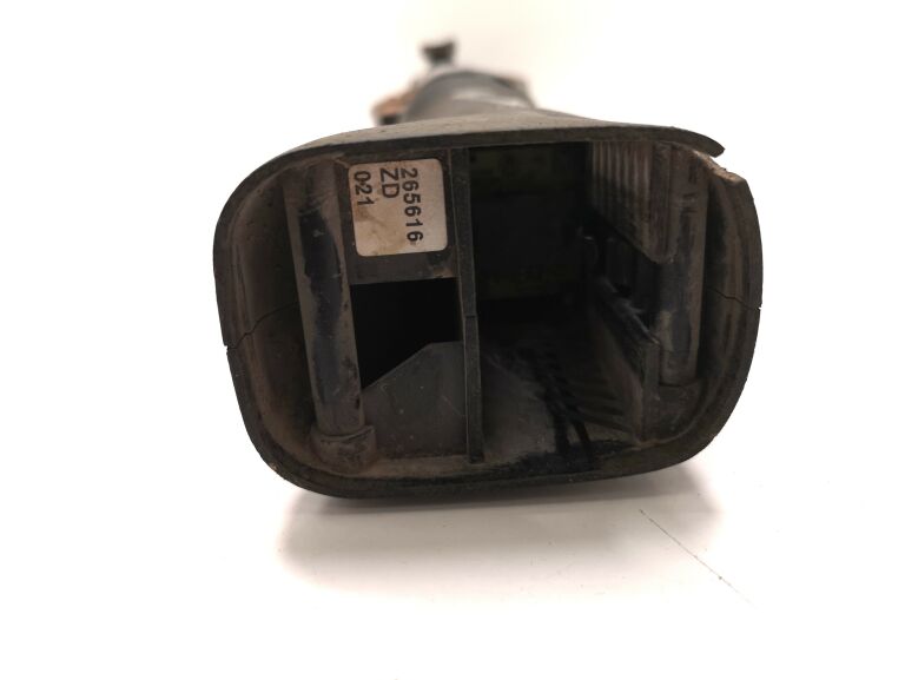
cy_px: 340
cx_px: 452
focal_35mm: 27
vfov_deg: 51.4
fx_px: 706
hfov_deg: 65.3
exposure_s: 1/100
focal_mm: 5.58
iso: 80
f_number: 1.8
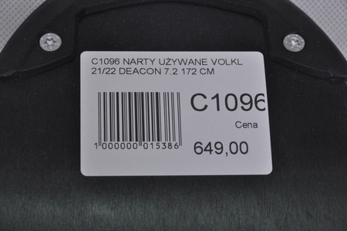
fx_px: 1516
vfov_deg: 8.7
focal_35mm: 158
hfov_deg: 13.1
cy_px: 116
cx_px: 174
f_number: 9.5
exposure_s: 1/125
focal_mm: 105
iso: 3200
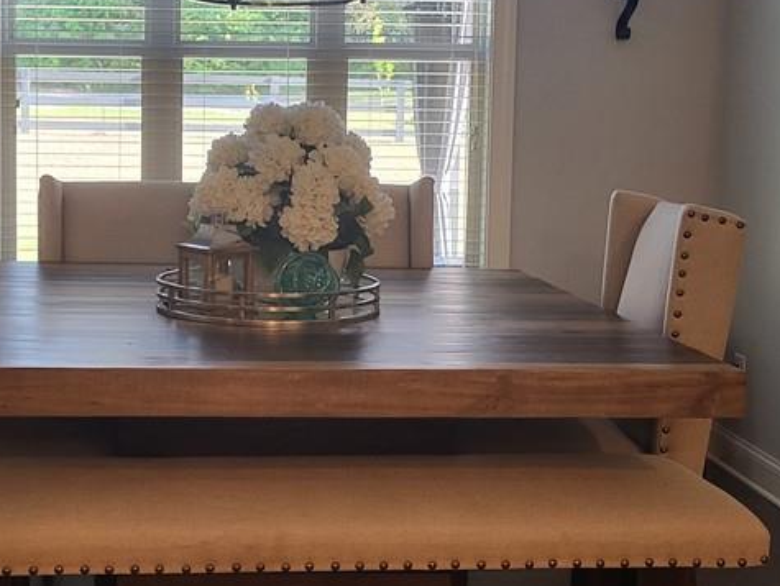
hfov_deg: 33.9
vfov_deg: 26.1
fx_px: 1263
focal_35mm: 56
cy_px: 241
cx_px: 236
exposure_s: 1/120
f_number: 1.8
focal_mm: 5.4
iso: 320
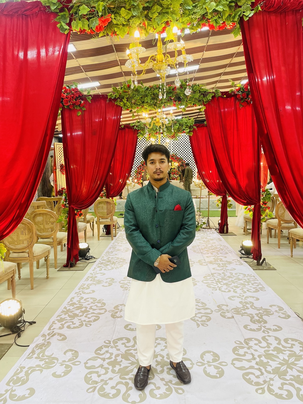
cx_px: 152
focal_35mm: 26
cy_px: 202
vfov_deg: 67.3
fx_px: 303
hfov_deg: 53.1
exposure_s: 1/50
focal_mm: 4.2
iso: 100
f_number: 1.6
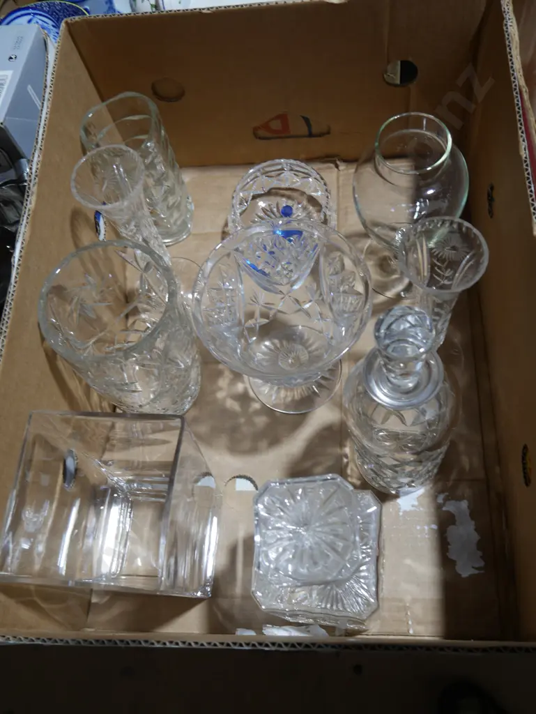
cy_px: 357
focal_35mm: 32
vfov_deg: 56.8
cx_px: 268
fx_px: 660
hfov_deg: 44.2
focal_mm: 16
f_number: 3.6
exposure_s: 1/60
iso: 200
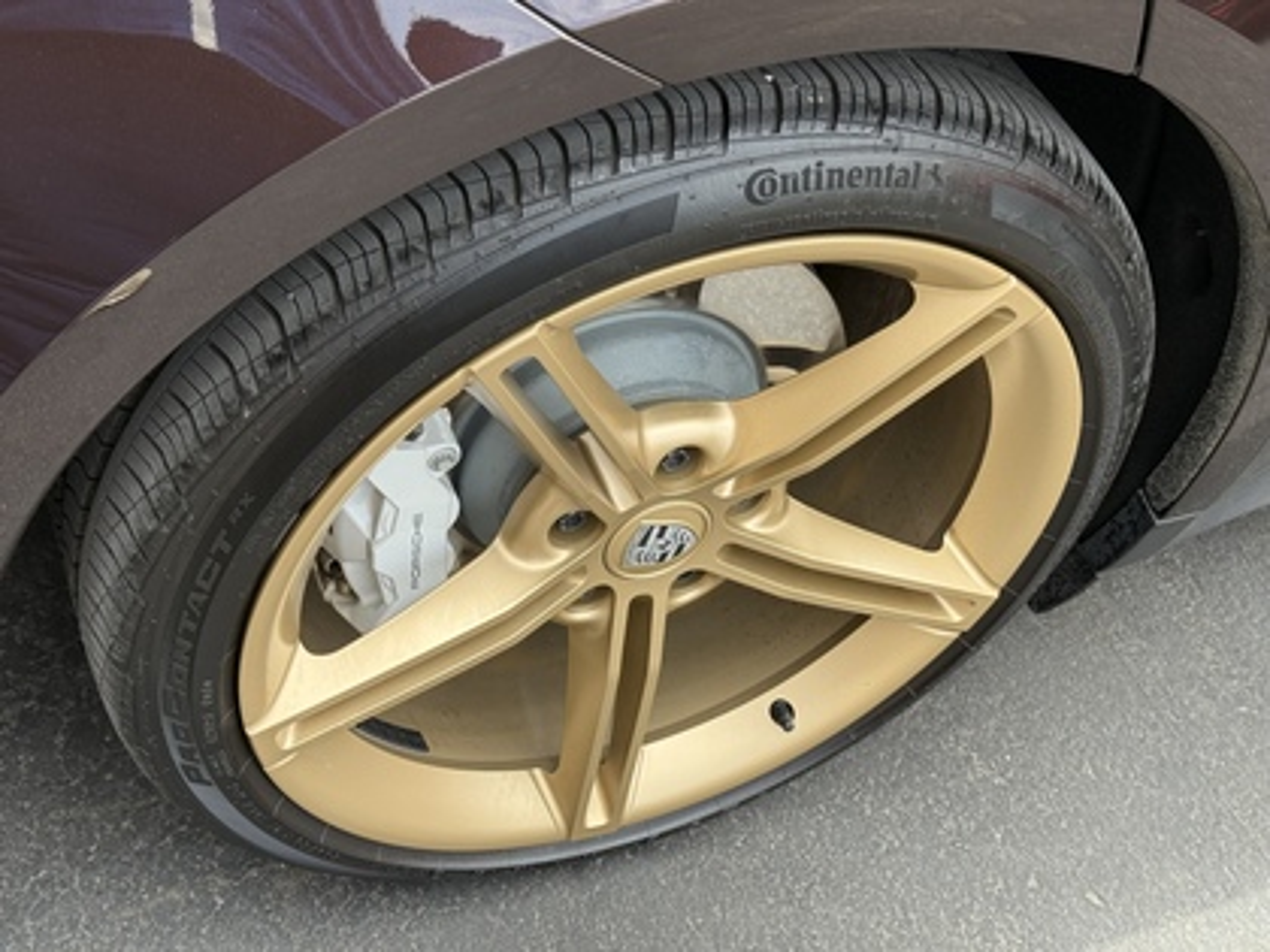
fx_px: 1761
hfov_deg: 39.7
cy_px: 476
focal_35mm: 48
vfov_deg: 30.3
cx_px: 635
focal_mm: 6.76
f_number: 1.78
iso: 64
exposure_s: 1/712
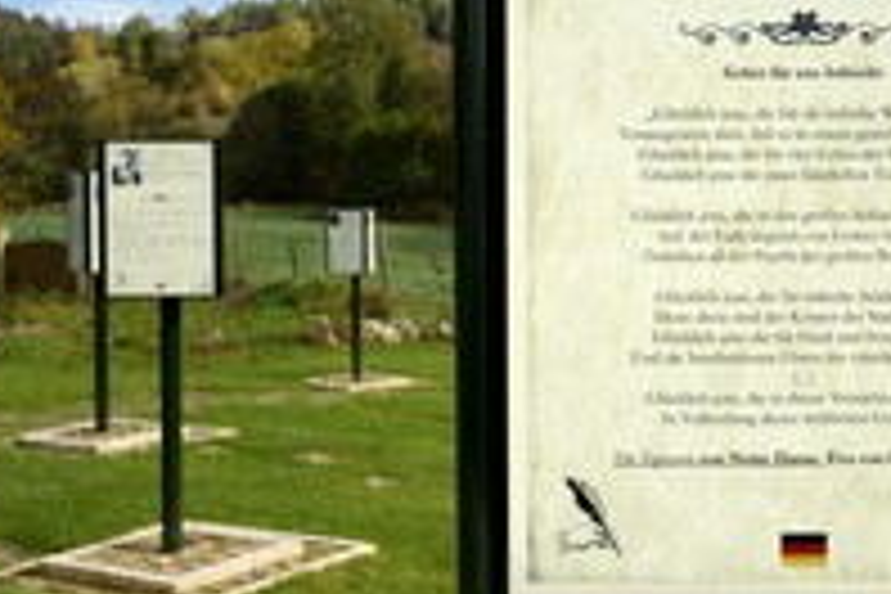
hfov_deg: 29.2
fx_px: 1683
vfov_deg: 19.9
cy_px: 194
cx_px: 662
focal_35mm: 68
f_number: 16
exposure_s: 1/250
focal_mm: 32
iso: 400
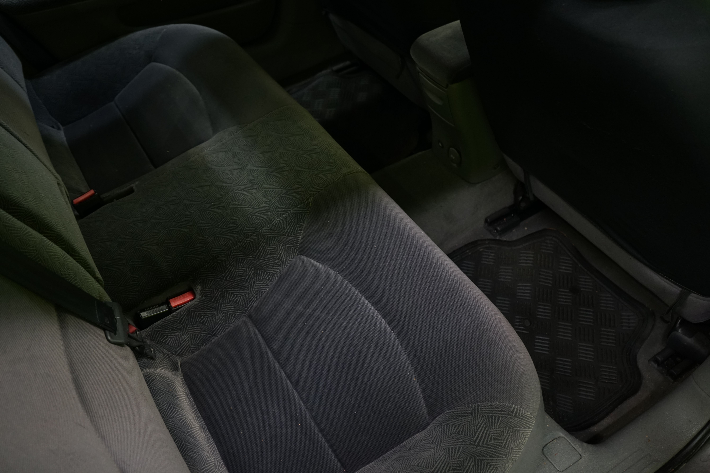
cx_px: 355
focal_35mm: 31
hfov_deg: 60.3
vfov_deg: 42.3
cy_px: 236
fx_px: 611
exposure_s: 1/20
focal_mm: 31
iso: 1000
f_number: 5
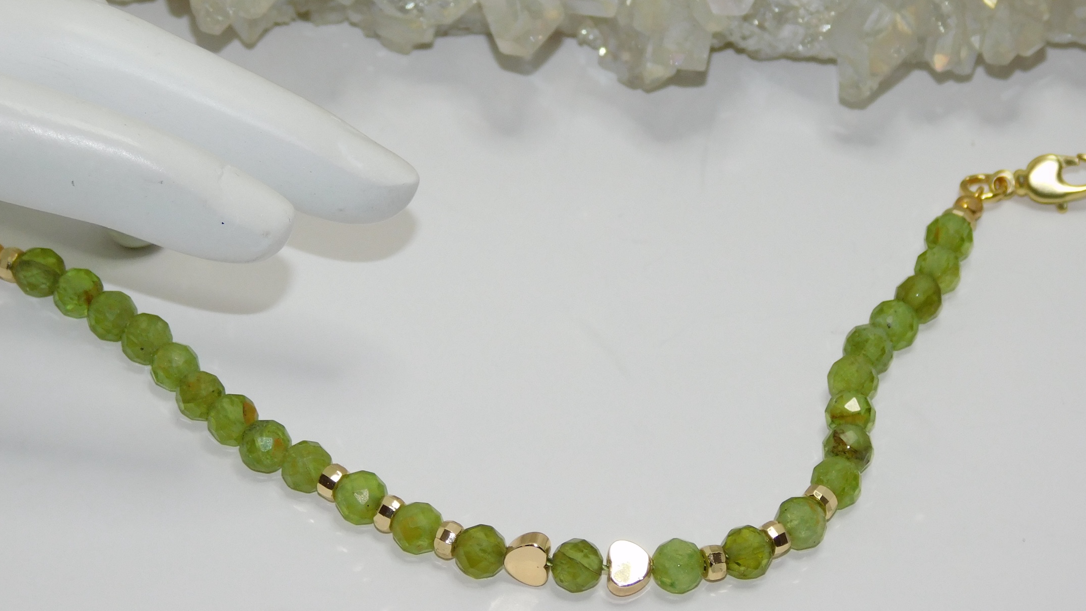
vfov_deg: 6.5
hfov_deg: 11.5
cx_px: 537
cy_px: 351
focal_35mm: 187
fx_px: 5385
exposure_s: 1/60
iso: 160
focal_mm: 26.3
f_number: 5.1
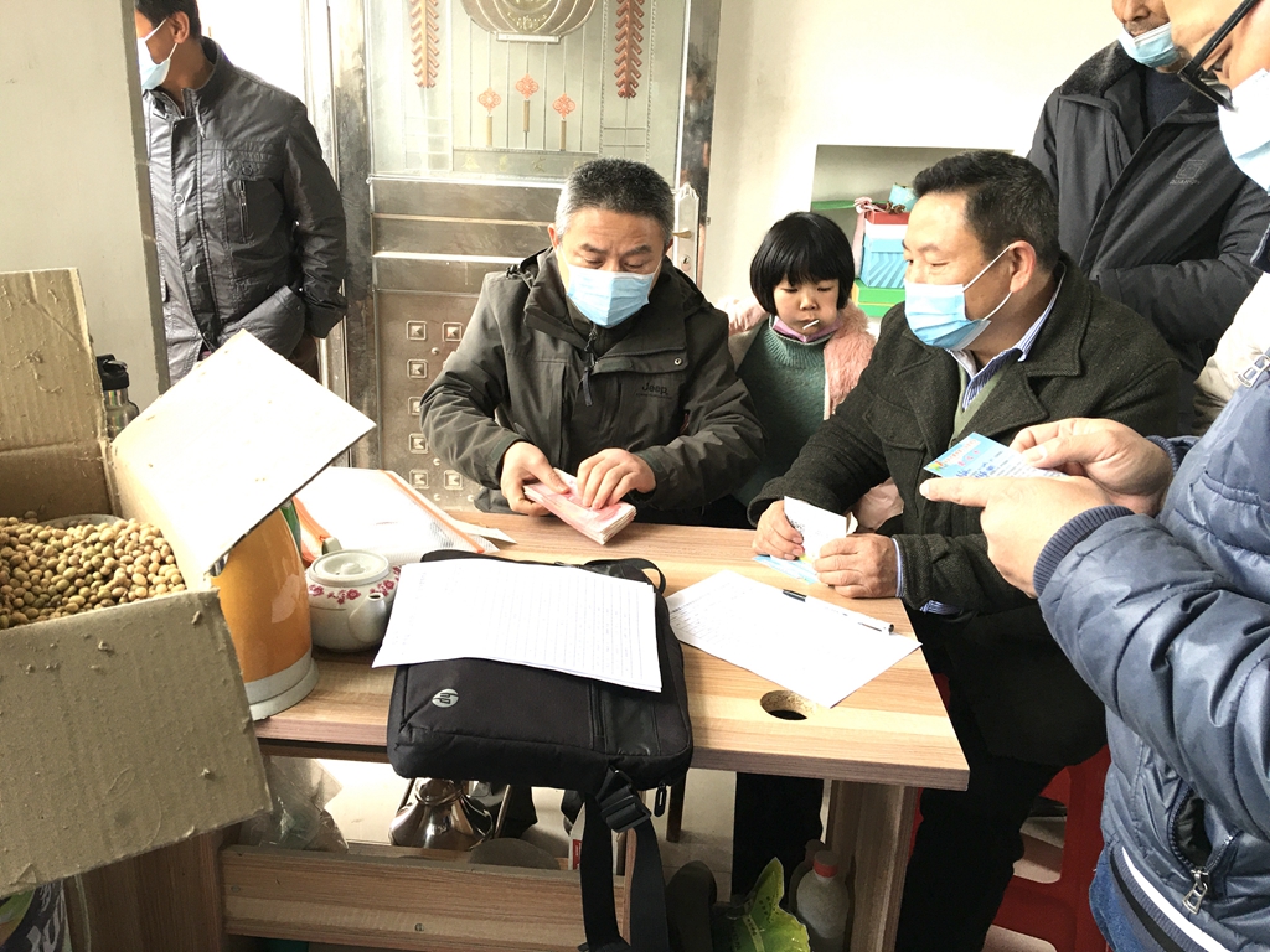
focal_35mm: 29
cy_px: 476
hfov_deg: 61.7
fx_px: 1064
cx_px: 635
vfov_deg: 48.2
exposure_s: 1/33
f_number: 2.2
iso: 32
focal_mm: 4.15
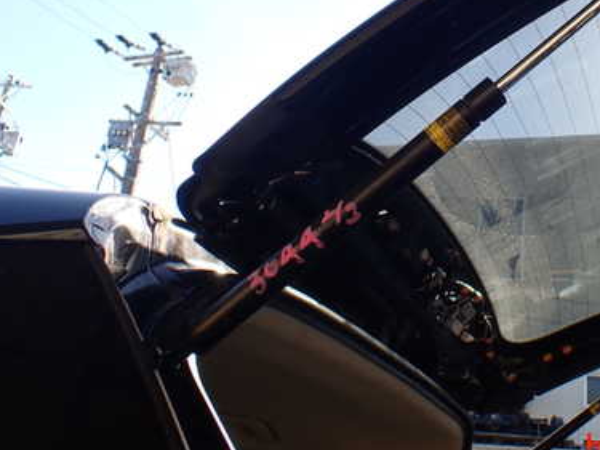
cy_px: 109
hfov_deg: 38.4
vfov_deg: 29.7
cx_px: 467
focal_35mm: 48
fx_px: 832
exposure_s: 1/250
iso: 100
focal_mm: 5.4
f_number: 3.2
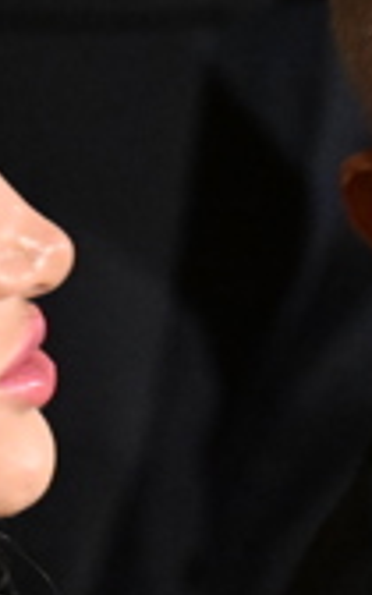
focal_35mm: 1255
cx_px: 422
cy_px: 382
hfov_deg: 1.0
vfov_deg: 1.7
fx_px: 20358
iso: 6400
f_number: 5
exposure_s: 1/160
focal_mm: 200
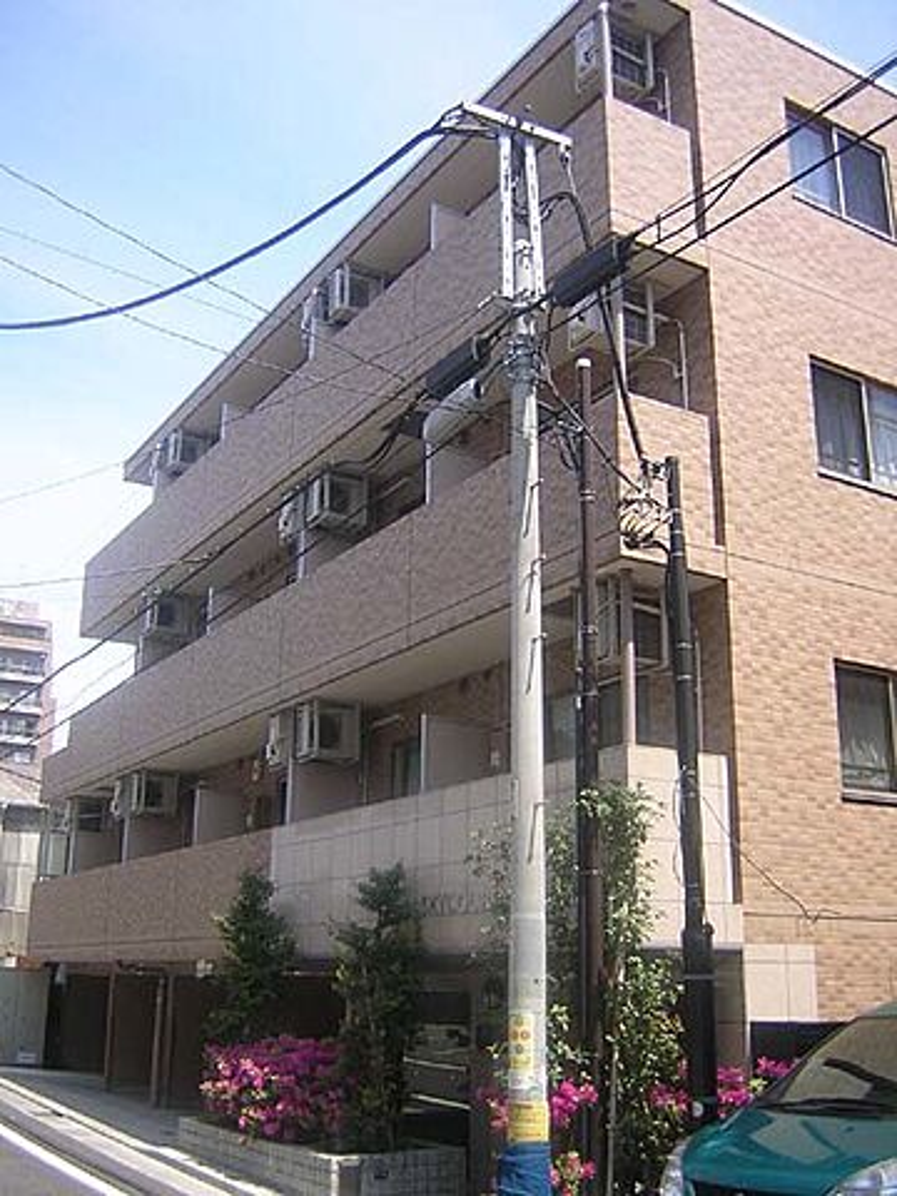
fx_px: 1244
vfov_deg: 51.4
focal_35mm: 36
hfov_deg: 39.7
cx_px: 448
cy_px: 598
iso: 100
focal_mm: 4.7
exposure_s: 1/500
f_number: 2.6
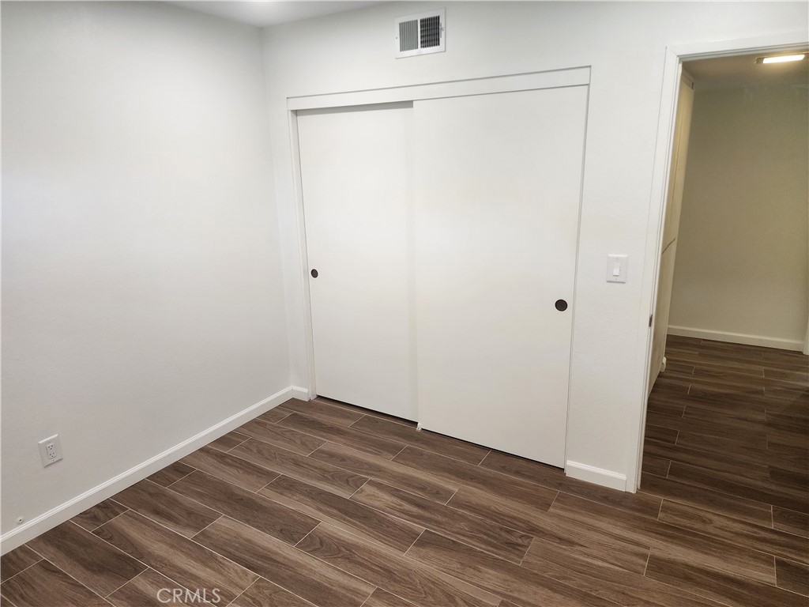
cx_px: 404
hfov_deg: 73.9
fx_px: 538
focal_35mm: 23
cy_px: 304
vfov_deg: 58.9
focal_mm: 6.4
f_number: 1.8
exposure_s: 1/120
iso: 320
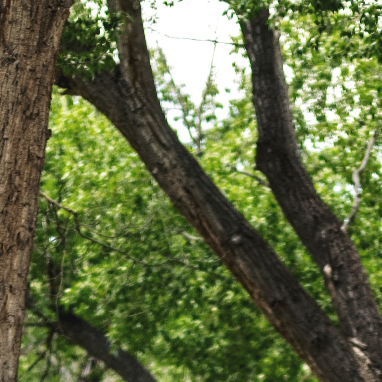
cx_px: 427
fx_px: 4008
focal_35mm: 321
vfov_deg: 5.3
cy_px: 857
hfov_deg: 5.4
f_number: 1.3
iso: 250
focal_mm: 50
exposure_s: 1/4000
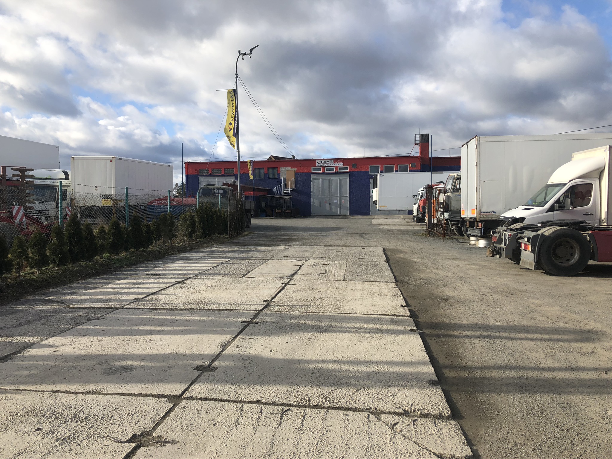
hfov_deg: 63.4
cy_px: 230
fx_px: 495
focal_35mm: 28
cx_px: 306
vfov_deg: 49.7
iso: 20
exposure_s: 1/1919
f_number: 1.8
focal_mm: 3.99
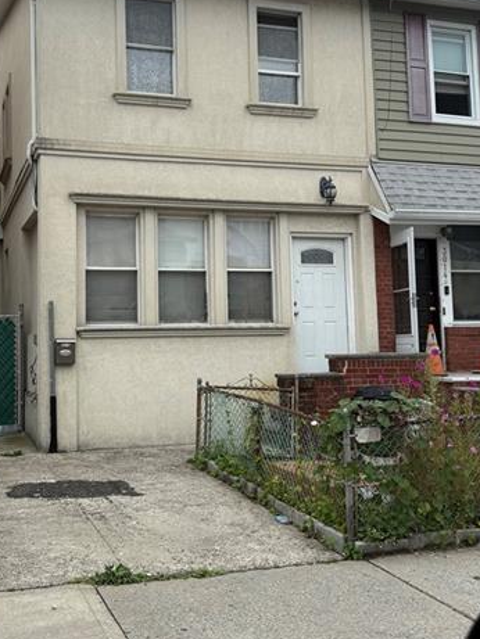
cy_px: 292
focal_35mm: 40
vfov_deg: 46.7
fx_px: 739
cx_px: 158
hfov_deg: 35.6
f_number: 1.78
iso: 80
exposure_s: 1/3021
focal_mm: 6.76
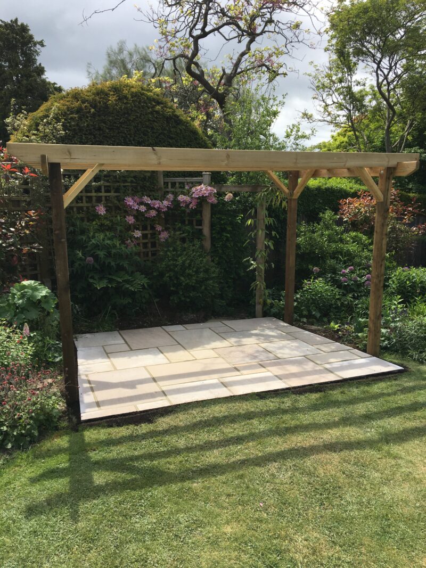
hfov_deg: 48.2
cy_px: 284
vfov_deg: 61.7
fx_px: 476
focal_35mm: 29
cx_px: 213
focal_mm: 4.15
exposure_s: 1/1399
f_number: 2.2
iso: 25
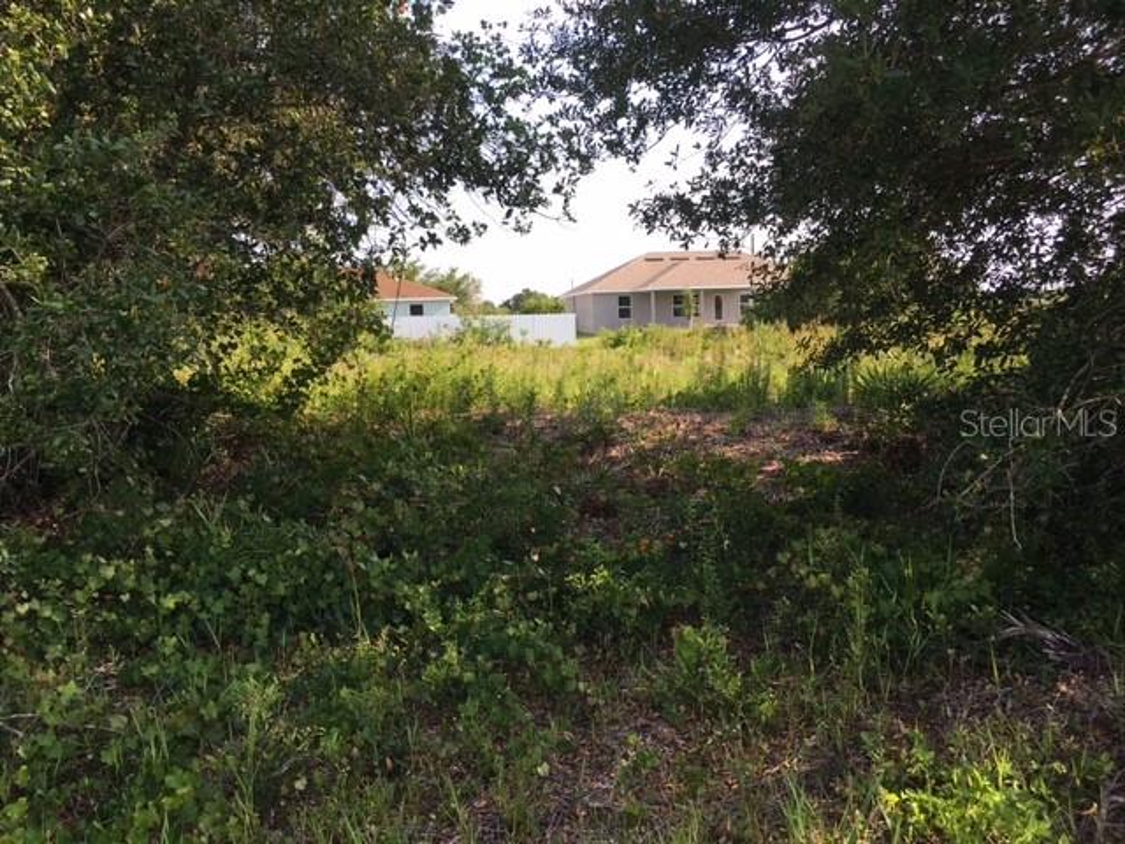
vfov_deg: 48.2
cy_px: 422
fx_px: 942
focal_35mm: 29
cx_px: 562
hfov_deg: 61.7
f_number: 2.2
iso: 25
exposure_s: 1/427
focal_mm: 4.15
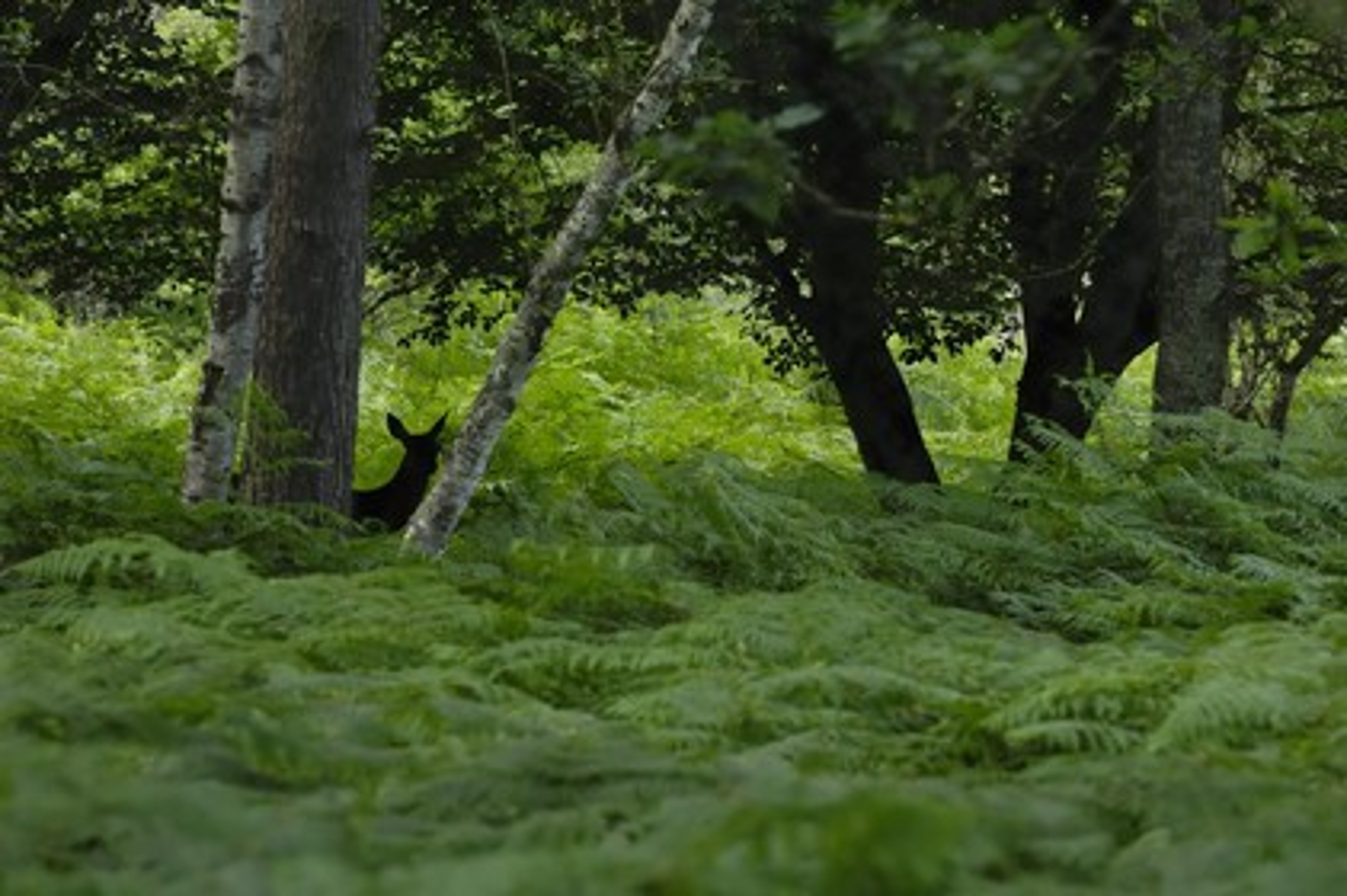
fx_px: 11216
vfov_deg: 4.6
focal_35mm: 300
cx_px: 674
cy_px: 448
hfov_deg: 6.9
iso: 400
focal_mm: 200
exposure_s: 1/125
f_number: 5
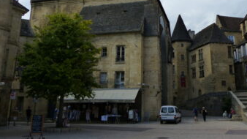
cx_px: 144
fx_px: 262
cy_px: 40
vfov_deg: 29.4
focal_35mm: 40
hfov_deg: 50.3
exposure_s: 1/2000
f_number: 2.8
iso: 200
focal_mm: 5.6
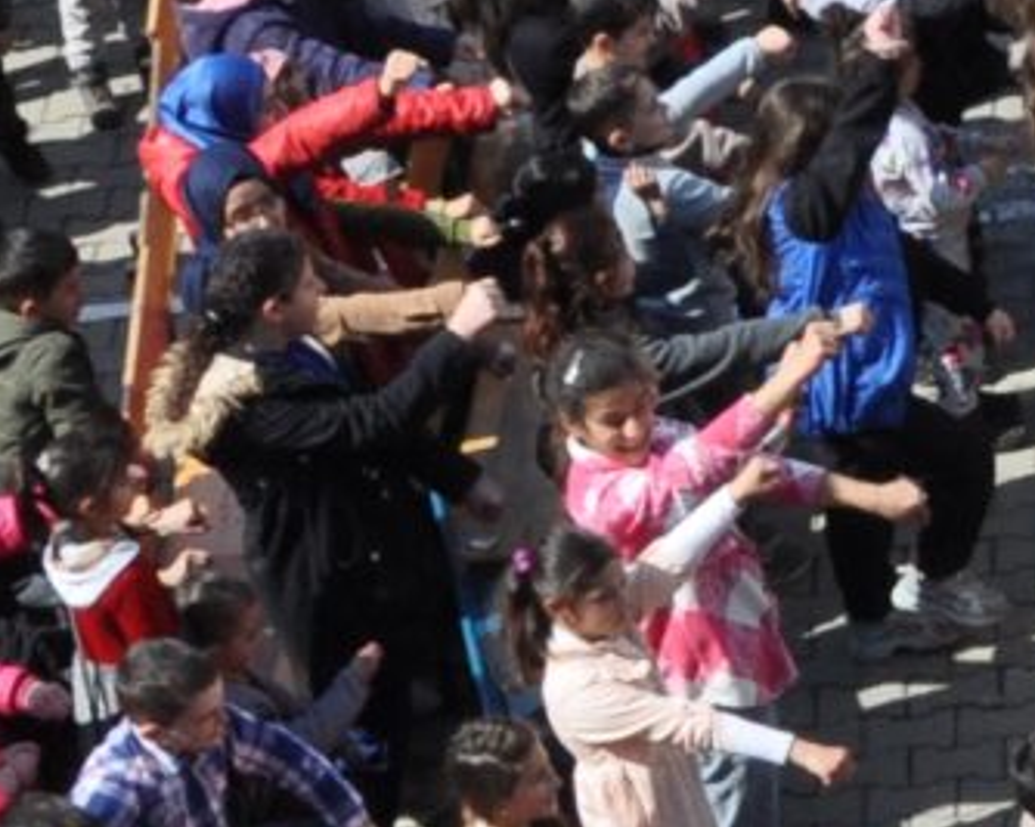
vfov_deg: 6.8
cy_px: 787
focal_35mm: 227
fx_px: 6939
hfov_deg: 7.9
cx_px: 2470
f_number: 11
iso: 640
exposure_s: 1/500
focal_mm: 21
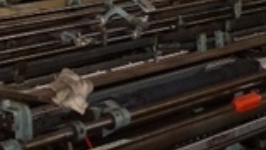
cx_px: 293
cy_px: 31
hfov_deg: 15.2
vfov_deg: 8.8
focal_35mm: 137
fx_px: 970
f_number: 4
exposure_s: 1/15
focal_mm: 19
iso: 3200
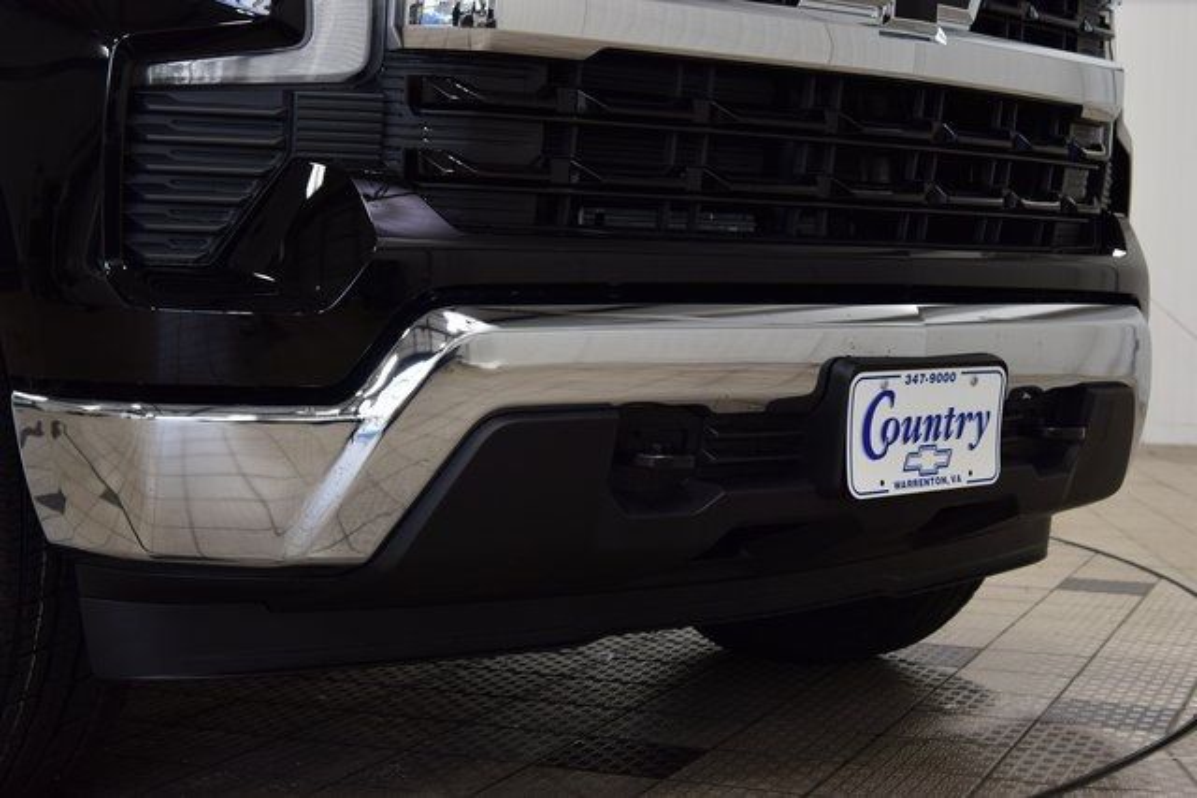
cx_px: 598
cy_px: 399
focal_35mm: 60
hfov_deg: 33.4
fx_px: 1995
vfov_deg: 22.6
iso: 400
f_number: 7.1
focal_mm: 40
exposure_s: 1/25
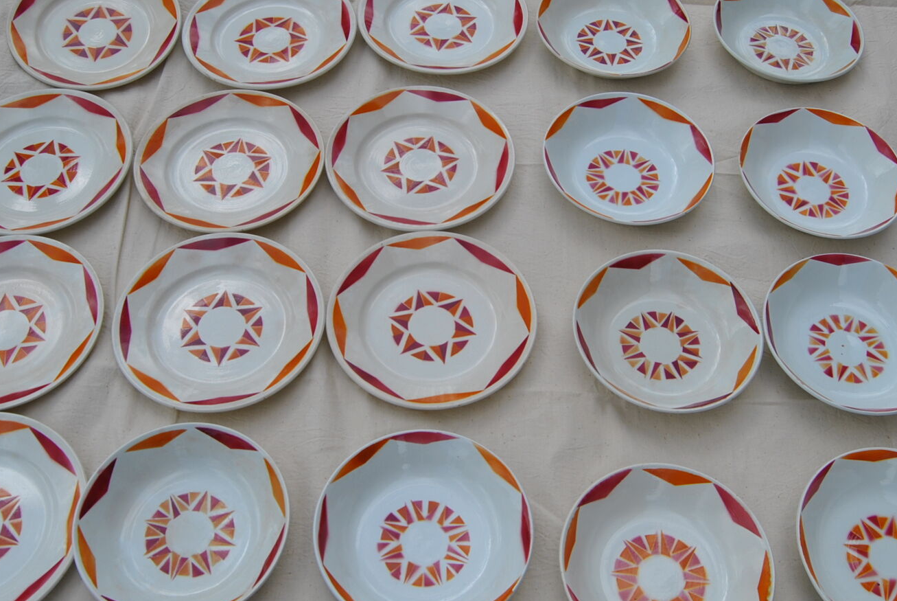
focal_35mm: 40
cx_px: 445
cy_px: 296
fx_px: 998
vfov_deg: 33.5
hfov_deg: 48.4
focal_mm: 18
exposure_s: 1/250
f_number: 8
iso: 100
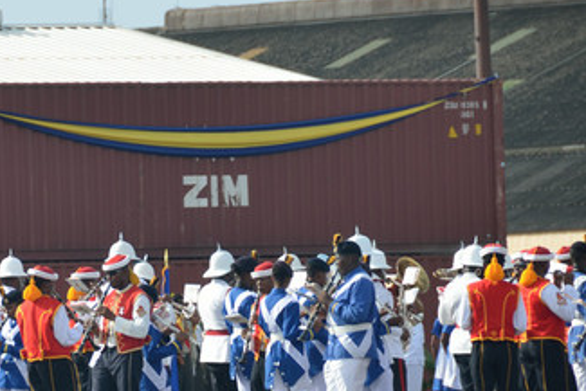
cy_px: 262
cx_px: 135
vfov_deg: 2.1
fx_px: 10503
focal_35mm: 645
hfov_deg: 3.2
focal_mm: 200
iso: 100
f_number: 5.6
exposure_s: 1/320
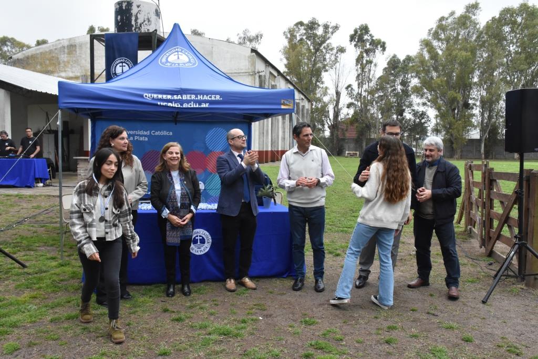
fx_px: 493
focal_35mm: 33
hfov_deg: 57.2
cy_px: 180
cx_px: 269
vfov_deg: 40.0
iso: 2000
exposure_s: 1/400
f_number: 10
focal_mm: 22
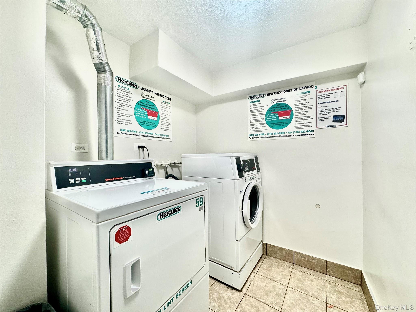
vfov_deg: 85.7
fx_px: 168
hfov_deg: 102.1
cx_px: 208
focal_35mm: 14
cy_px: 156
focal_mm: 2.22
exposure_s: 1/120
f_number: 2.2
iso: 200
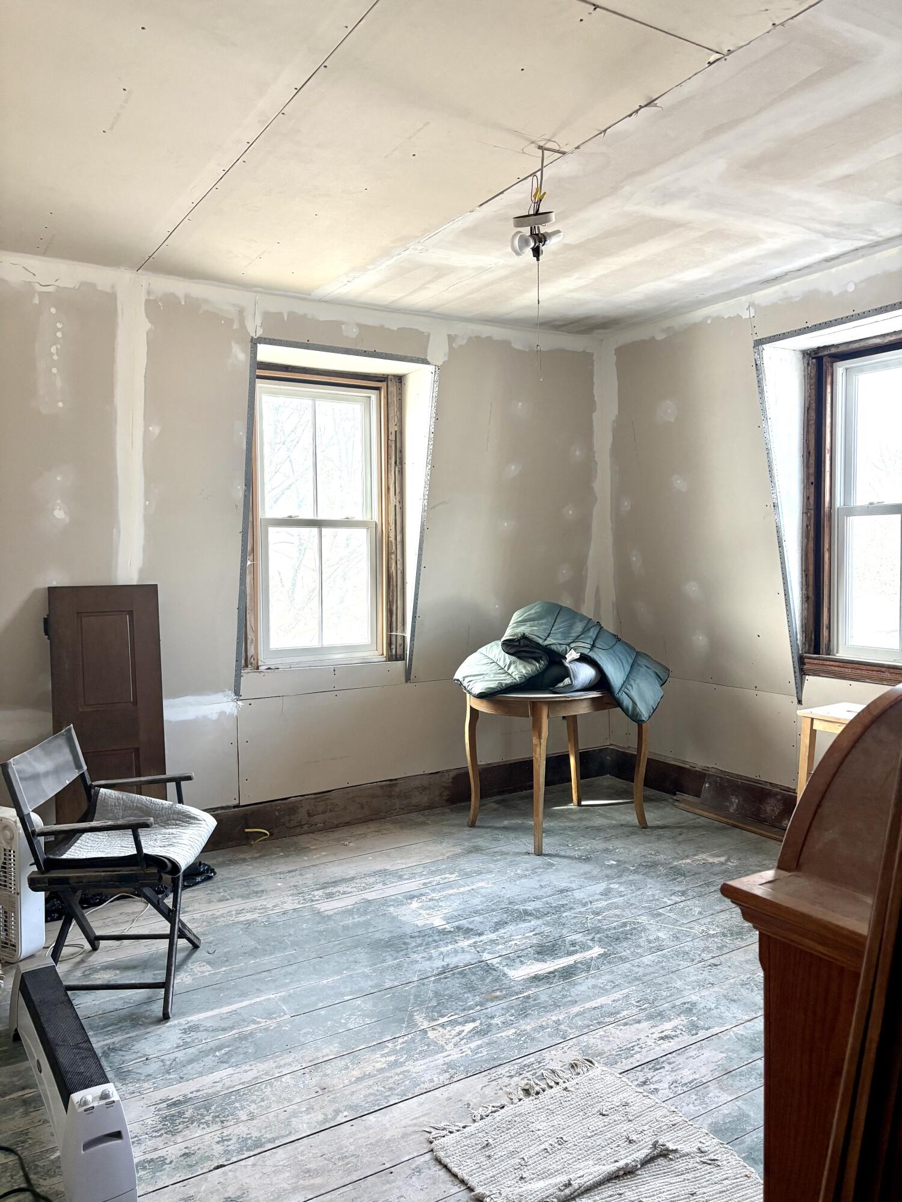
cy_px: 601
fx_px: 903
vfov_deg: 67.3
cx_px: 451
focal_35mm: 26
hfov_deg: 53.1
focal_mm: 5.96
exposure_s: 1/60
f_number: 1.6
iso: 160
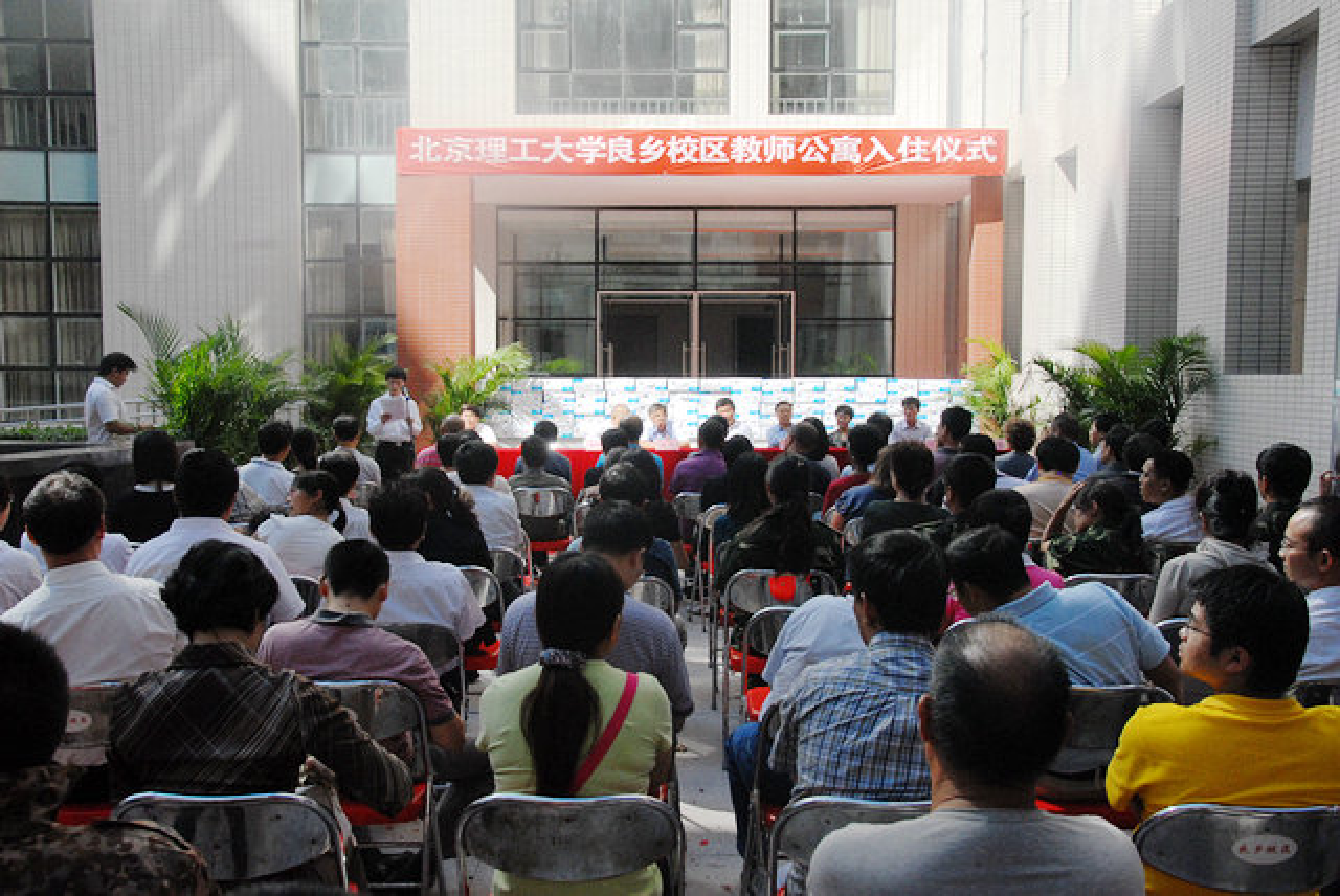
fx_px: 1453
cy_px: 448
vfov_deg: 34.3
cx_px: 670
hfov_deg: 49.5
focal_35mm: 39
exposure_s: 1/400
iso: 500
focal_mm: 26
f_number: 10
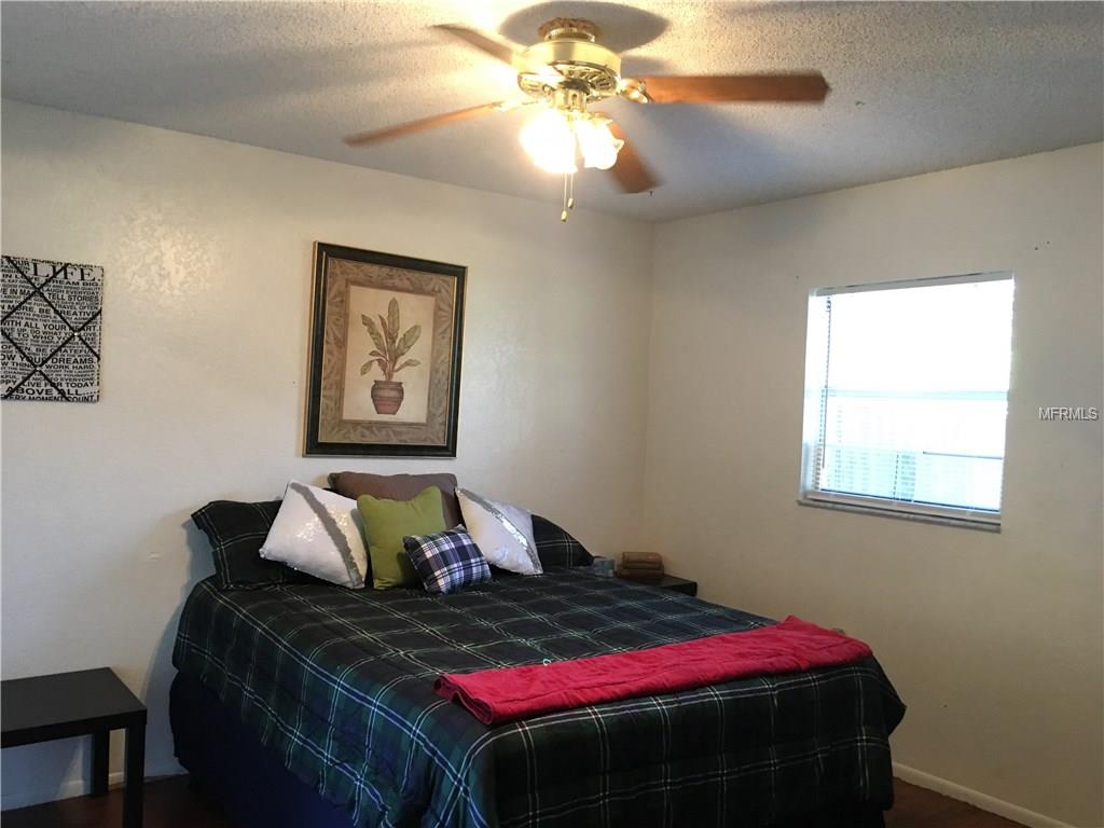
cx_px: 552
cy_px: 414
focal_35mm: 29
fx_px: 925
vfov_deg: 48.2
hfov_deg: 61.7
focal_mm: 4.15
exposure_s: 1/30
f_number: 2.2
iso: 160
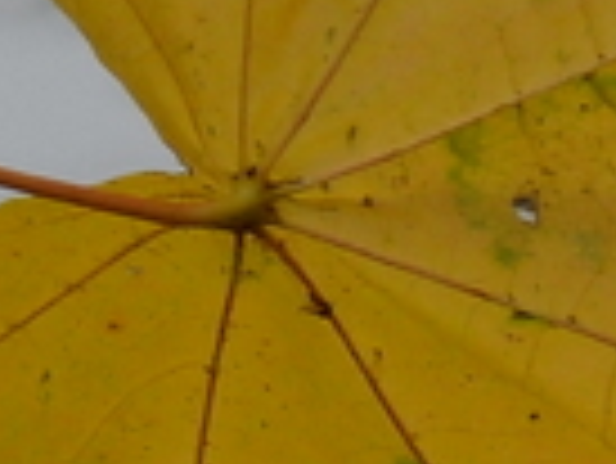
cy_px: 68
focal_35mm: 1597
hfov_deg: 1.2
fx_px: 28444
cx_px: 665
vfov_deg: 0.9
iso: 100
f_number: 3.7
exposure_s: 1/80
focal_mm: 37.1
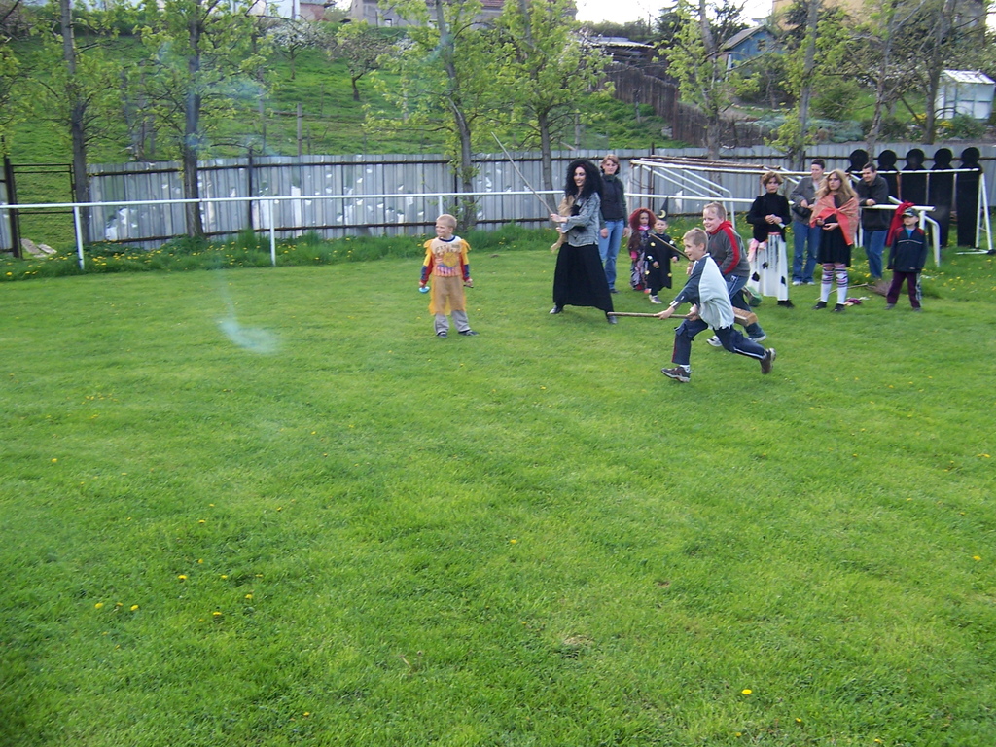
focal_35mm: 33
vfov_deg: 42.9
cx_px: 498
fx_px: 950
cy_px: 374
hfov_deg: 55.4
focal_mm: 5.5
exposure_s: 1/180
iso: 80
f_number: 3.4
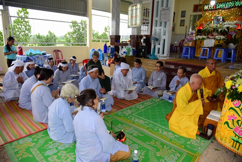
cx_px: 121
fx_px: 161
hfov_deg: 73.7
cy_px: 81
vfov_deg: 53.2
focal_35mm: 24
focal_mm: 24
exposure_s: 1/100
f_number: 4
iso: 320
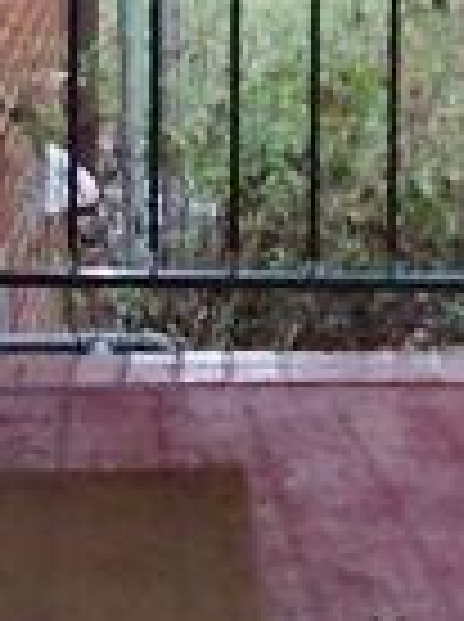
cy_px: 32
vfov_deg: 9.5
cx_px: 987
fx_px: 3729
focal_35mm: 208
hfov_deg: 6.8
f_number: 2.7
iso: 200
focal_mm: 4
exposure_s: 1/25
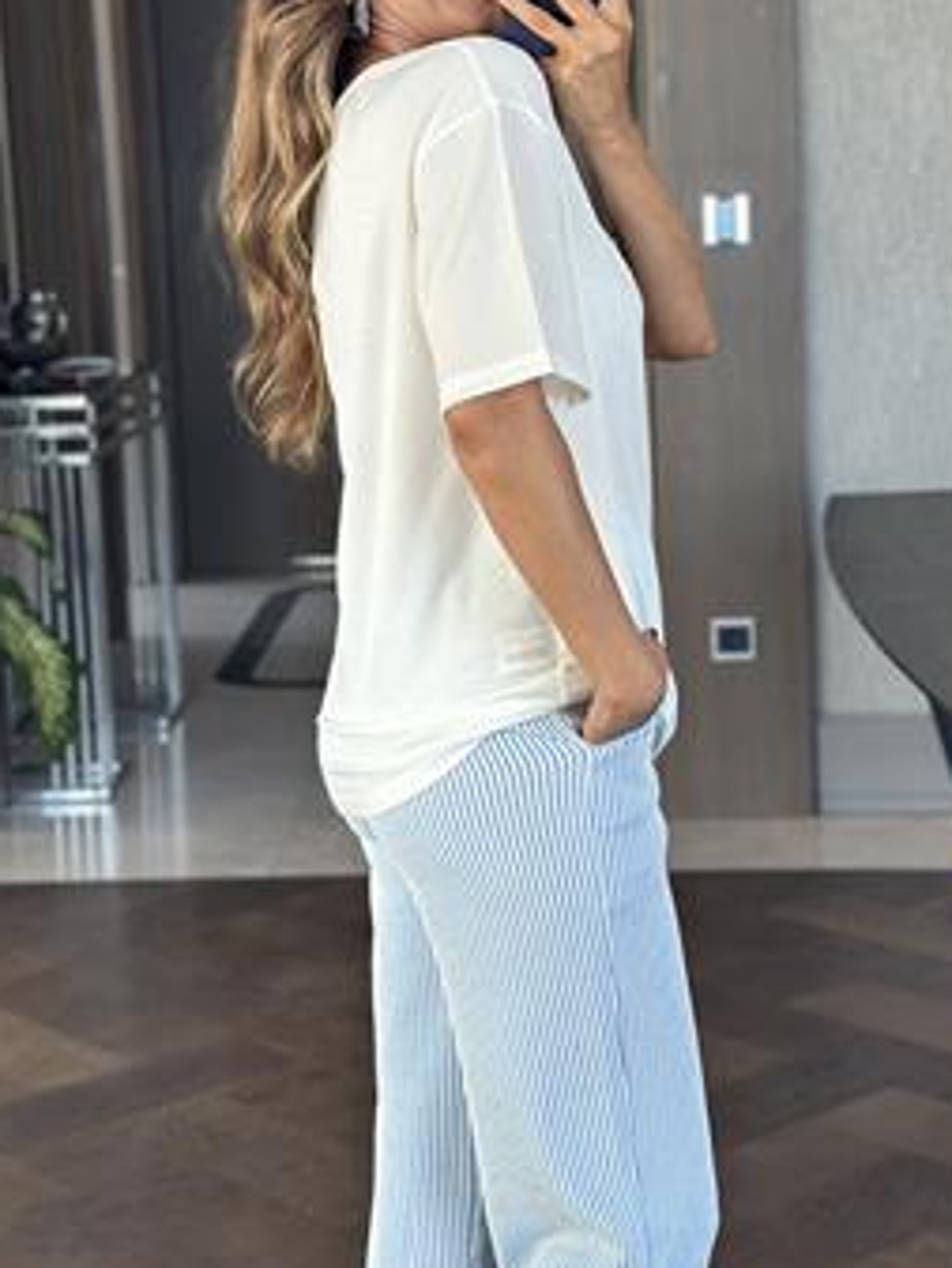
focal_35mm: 72
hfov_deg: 20.5
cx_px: 455
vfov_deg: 27.0
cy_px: 523
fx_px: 2638
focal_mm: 6.86
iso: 100
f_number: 1.78
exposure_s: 1/121
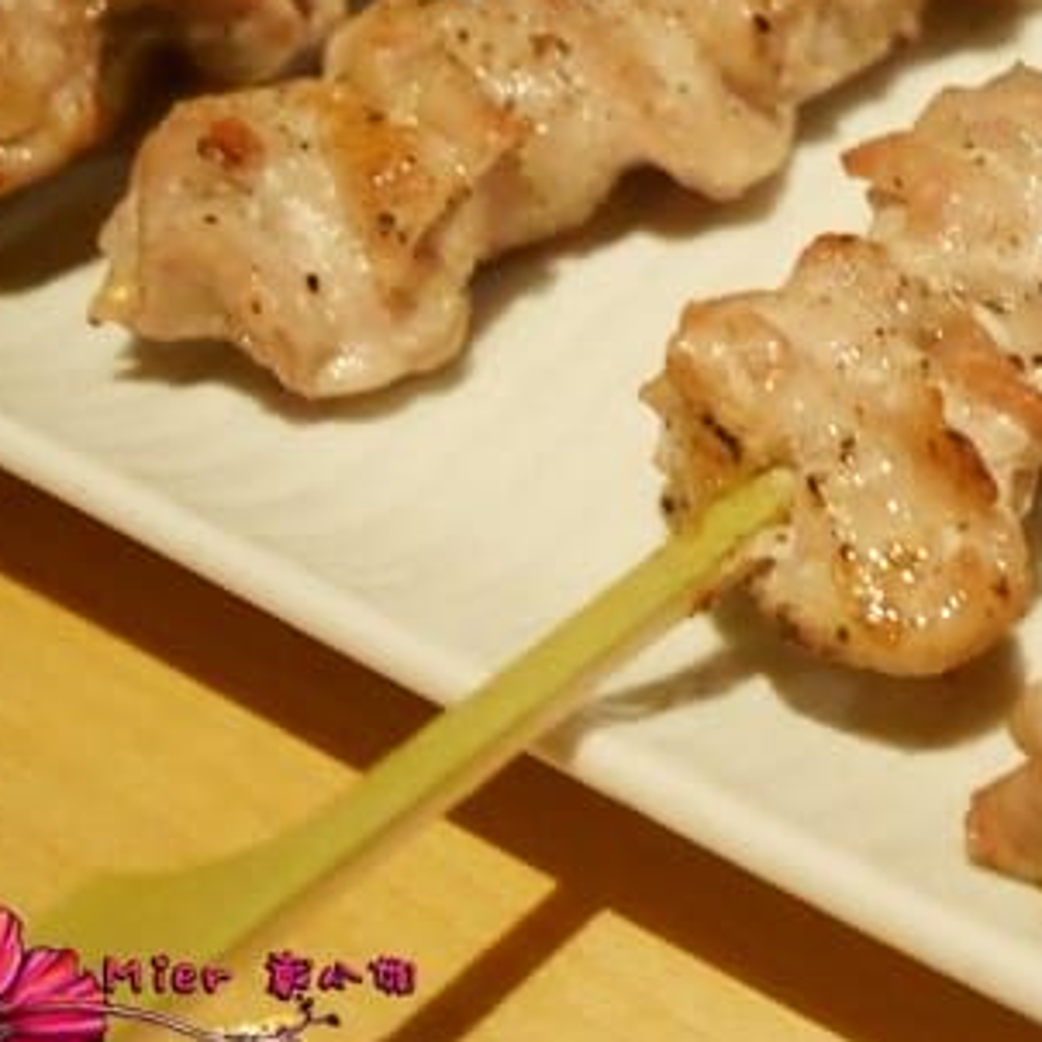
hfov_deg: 21.7
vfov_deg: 22.1
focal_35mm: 78
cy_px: 321
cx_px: 932
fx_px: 2656
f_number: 4.6
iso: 6400
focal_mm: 20
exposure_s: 1/25
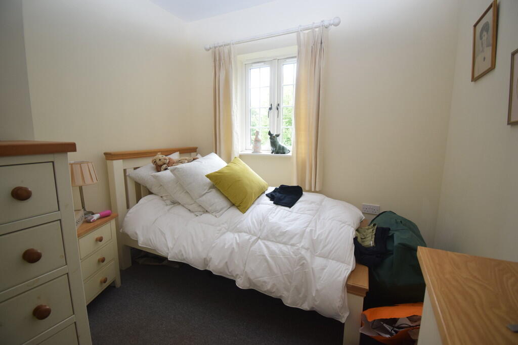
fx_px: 216
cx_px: 259
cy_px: 172
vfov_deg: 77.3
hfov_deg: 100.4
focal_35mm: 15
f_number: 4.5
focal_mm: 10
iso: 800
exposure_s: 1/60
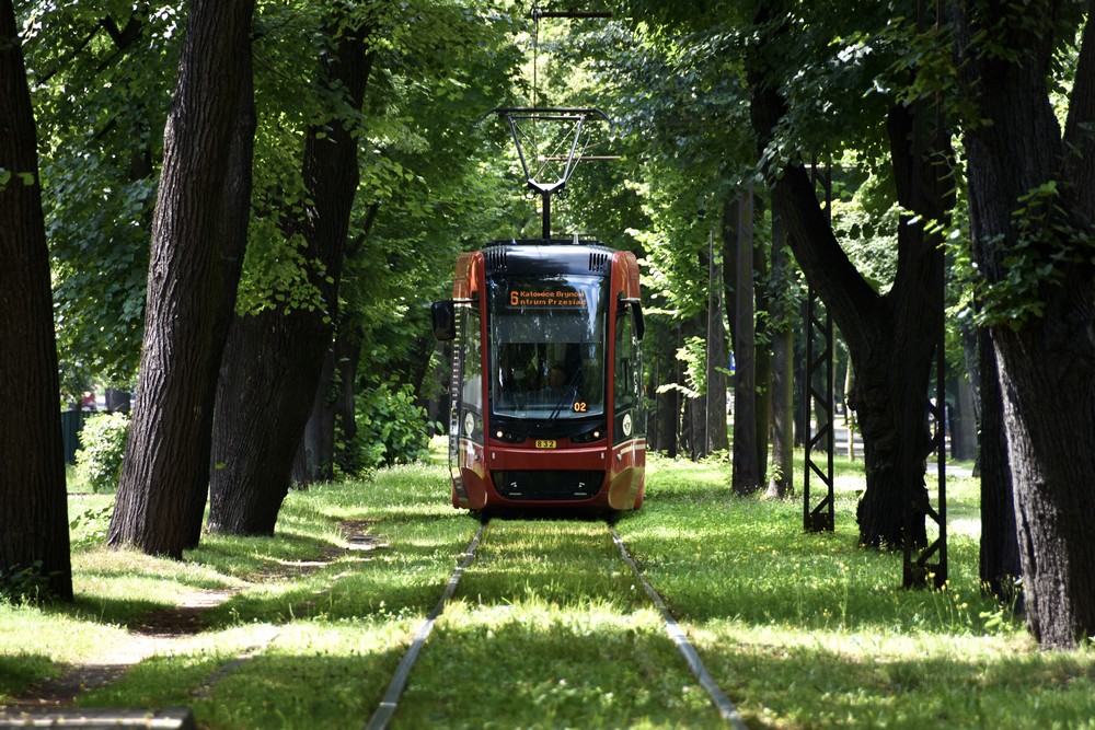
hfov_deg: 6.9
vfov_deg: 4.6
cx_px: 548
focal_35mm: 300
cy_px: 365
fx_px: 9126
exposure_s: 1/100
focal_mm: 200
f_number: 5.6
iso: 100
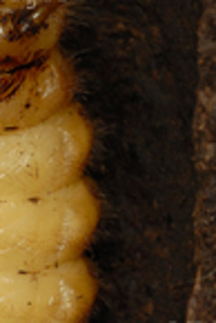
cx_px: -31
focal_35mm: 397
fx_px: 3564
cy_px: -7
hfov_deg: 3.5
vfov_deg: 5.2
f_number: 14
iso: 200
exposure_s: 1/125
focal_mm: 60
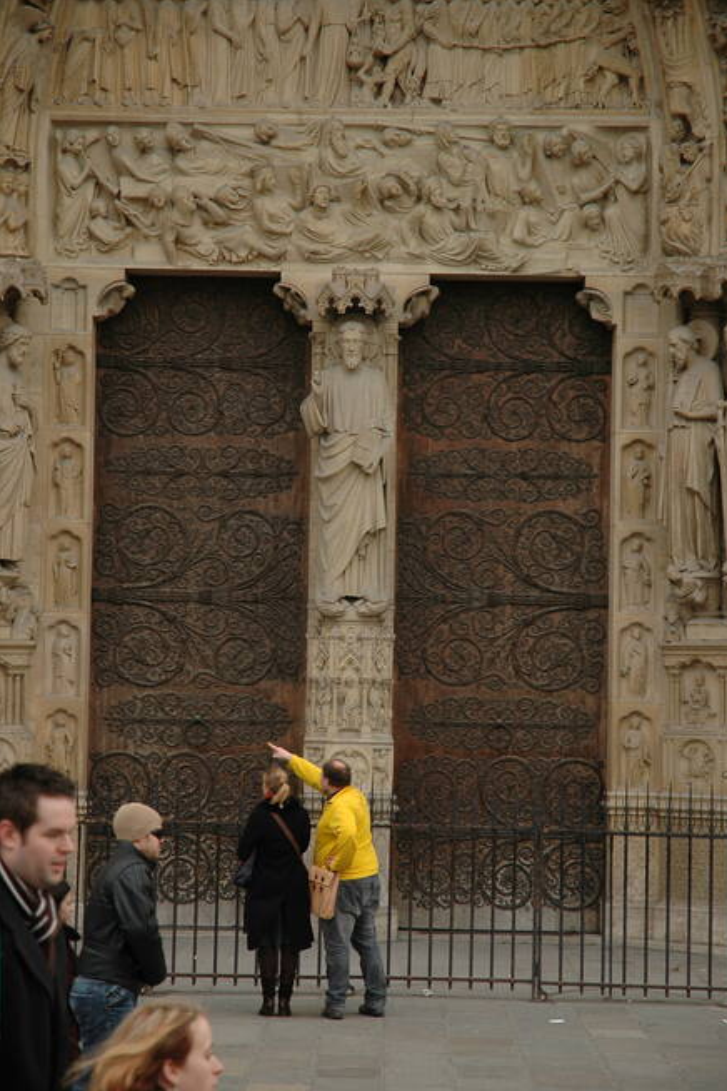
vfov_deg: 19.3
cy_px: 550
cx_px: 365
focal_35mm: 106
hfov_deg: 12.9
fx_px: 3211
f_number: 4.5
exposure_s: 1/60
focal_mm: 70
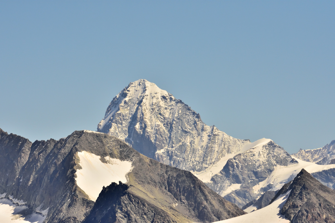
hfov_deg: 5.1
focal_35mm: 405
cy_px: 112
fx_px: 3768
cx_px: 168
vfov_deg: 3.4
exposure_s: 1/4000
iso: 800
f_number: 8
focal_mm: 270
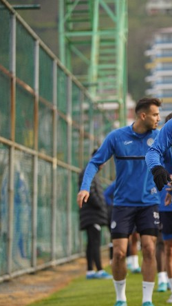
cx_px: 195
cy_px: 153
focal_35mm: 174
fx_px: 1410
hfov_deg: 6.9
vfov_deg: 12.4
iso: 250
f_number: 2.8
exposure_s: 1/1000
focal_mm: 110
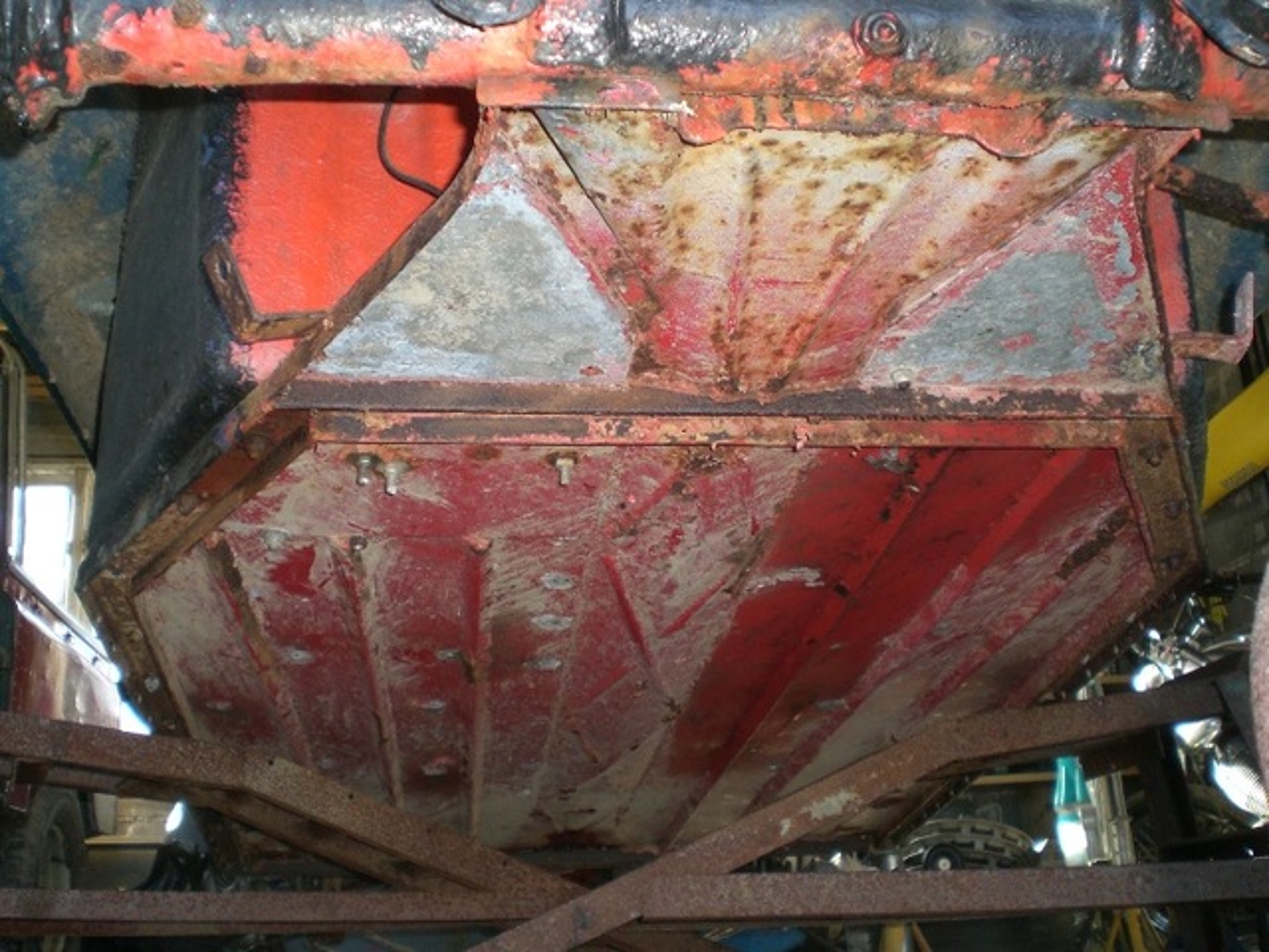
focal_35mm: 38
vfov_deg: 37.7
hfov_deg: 49.0
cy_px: 476
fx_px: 1393
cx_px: 634
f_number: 3.1
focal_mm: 6.3
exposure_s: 1/60
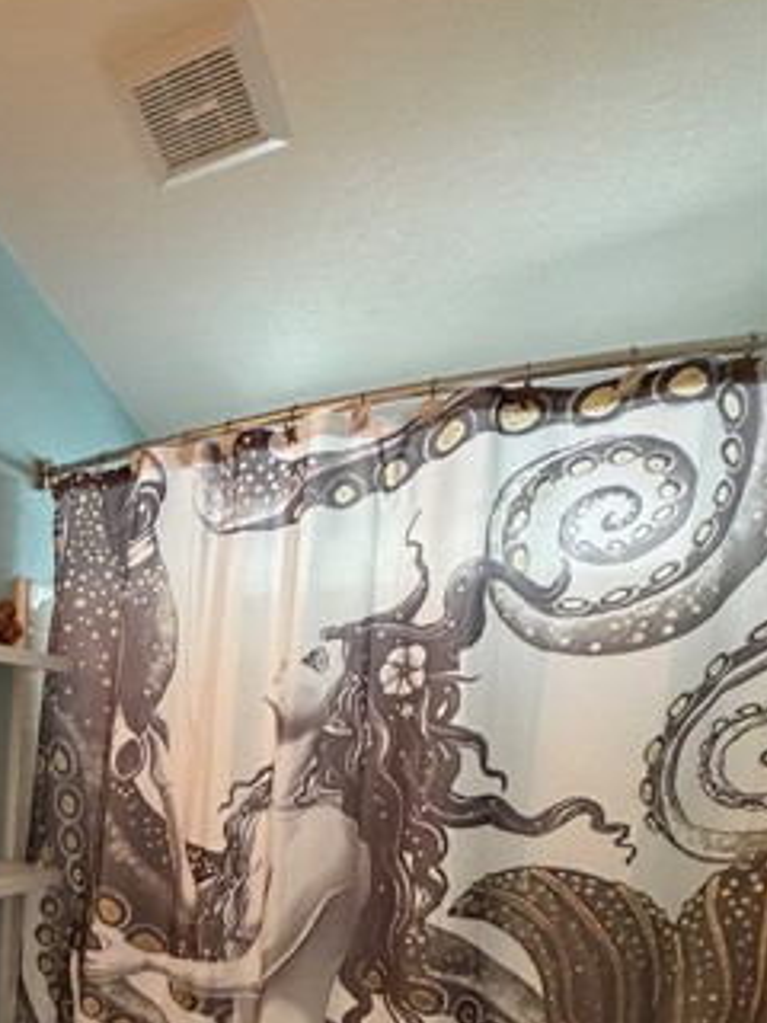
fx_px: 827
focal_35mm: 28
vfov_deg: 57.7
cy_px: 847
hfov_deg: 43.2
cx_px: 13
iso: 400
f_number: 2.2
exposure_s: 1/60
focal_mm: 2.22
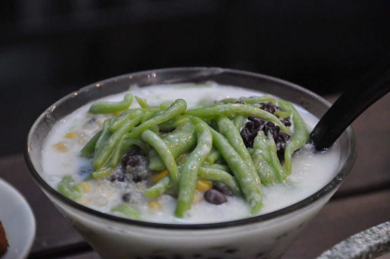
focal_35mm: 158
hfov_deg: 13.1
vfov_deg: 8.7
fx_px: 1704
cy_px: 130
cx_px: 195
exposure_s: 1/80
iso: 3200
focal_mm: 105
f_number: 5.6
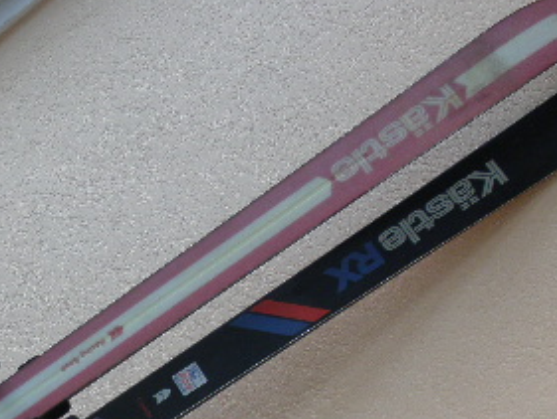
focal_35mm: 82
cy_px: 433
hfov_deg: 23.3
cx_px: 63
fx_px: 1320
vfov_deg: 17.5
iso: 80
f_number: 3.5
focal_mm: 6.3
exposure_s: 1/30
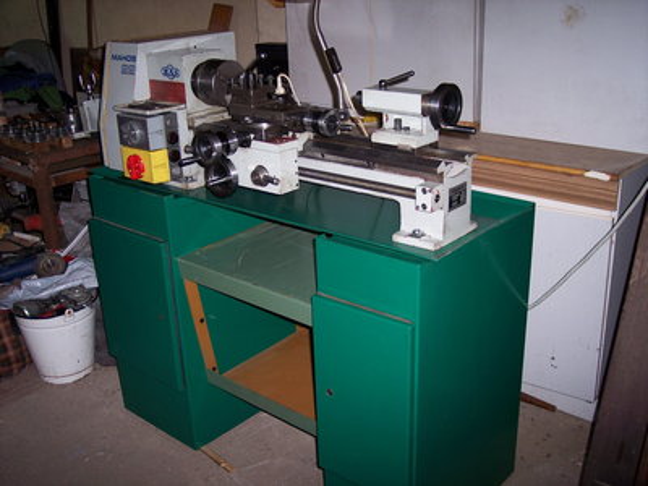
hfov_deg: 47.9
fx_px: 730
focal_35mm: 39
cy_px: 243
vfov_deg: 36.8
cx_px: 324
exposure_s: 1/60
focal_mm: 8
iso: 100
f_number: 2.8
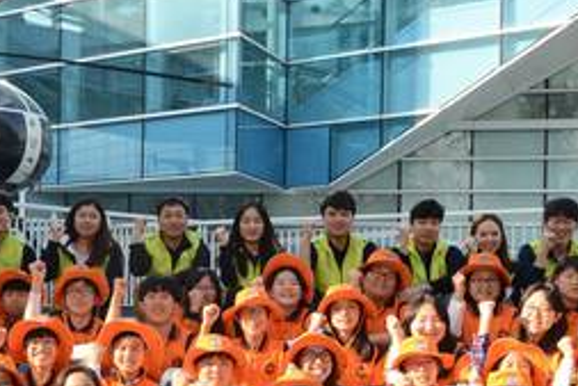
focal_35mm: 71
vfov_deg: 19.0
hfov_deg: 28.1
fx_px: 1141
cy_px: 316
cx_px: 151
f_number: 14
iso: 1600
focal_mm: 31
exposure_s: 1/200
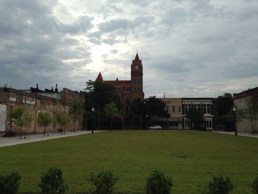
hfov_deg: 55.4
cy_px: 97
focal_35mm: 33
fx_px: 246
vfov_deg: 42.9
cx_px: 129
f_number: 2.4
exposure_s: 1/1106
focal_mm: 4.12
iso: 50
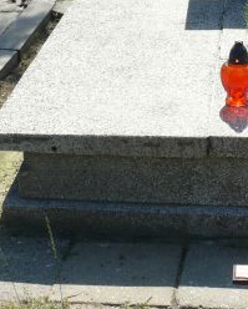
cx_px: 280
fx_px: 806
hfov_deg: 16.9
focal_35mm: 88
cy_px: 47
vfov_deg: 21.4
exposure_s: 1/250
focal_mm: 7.4
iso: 100
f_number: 5.6
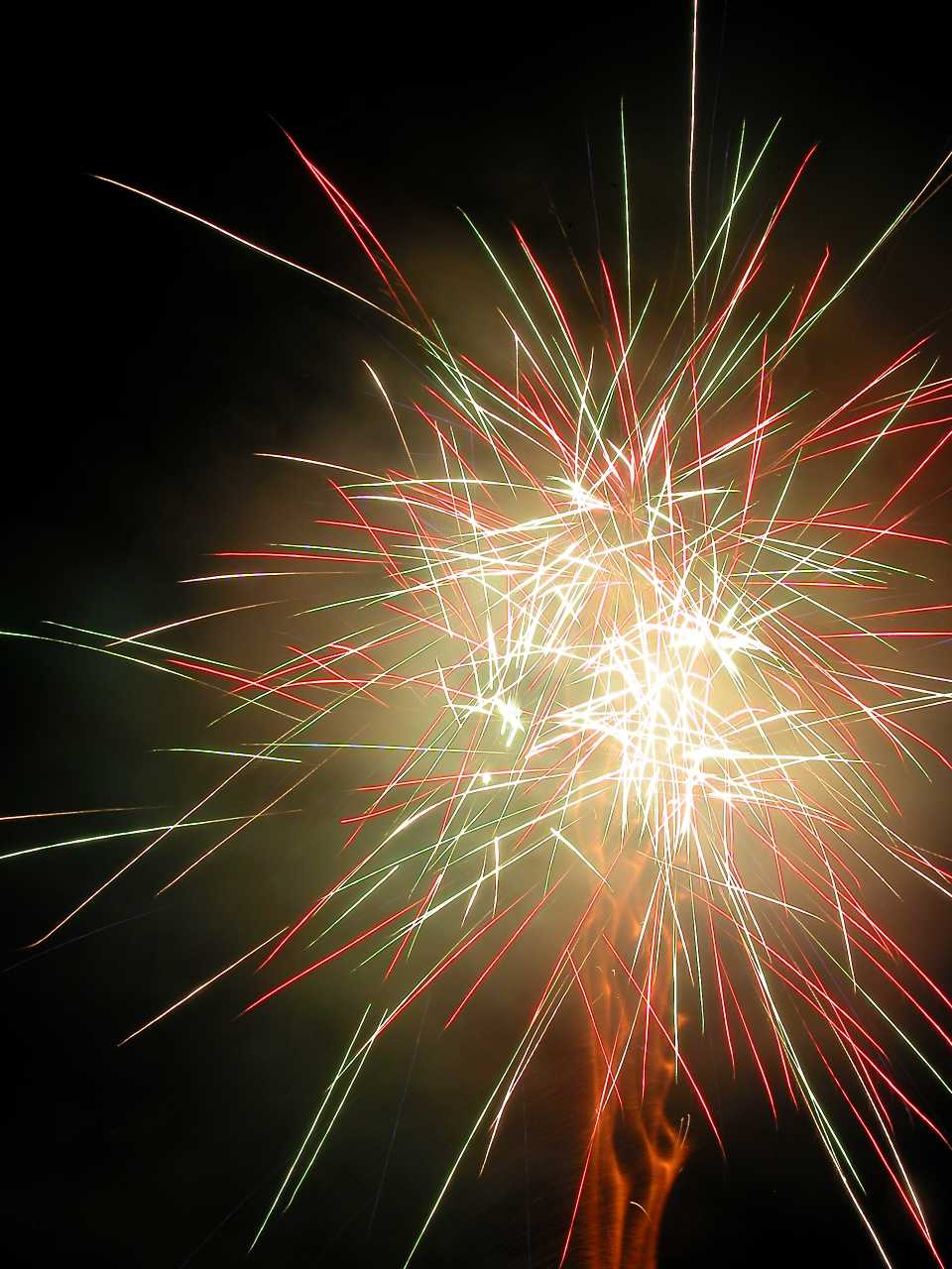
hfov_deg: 40.7
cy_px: 634
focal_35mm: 35
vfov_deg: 52.6
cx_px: 476
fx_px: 1283
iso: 100
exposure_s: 8
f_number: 8
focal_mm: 8.9
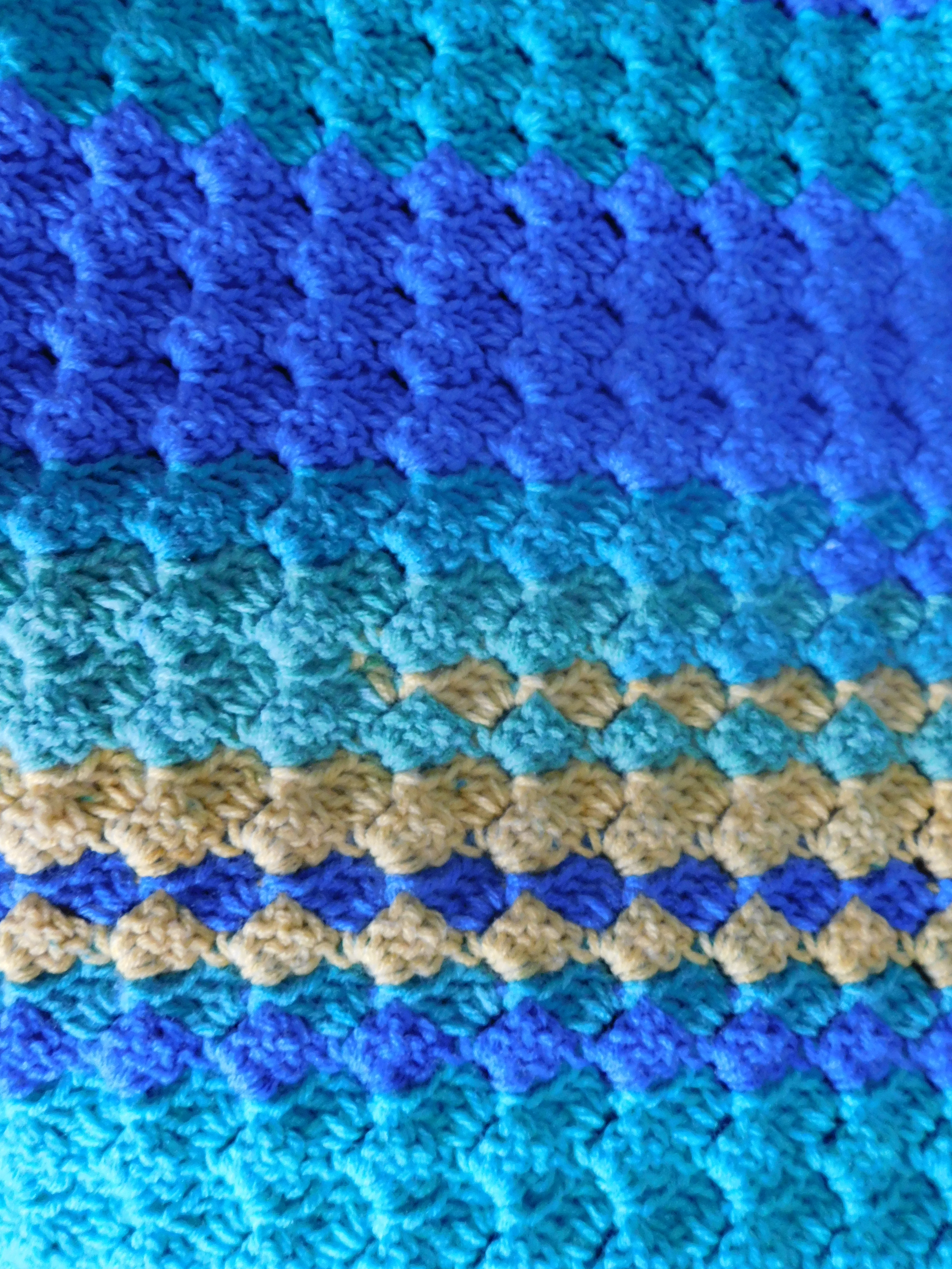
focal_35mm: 30
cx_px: 476
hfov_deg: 46.8
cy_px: 634
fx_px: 1100
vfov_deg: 60.0
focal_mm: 5.3
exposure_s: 1/10
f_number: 3.2
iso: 400
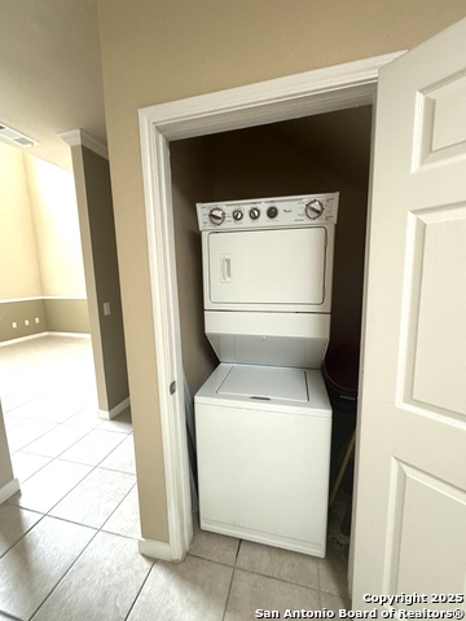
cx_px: 233
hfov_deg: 85.7
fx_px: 251
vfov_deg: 102.1
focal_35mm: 14
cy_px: 310
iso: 320
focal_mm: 2.22
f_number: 2.2
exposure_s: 1/60
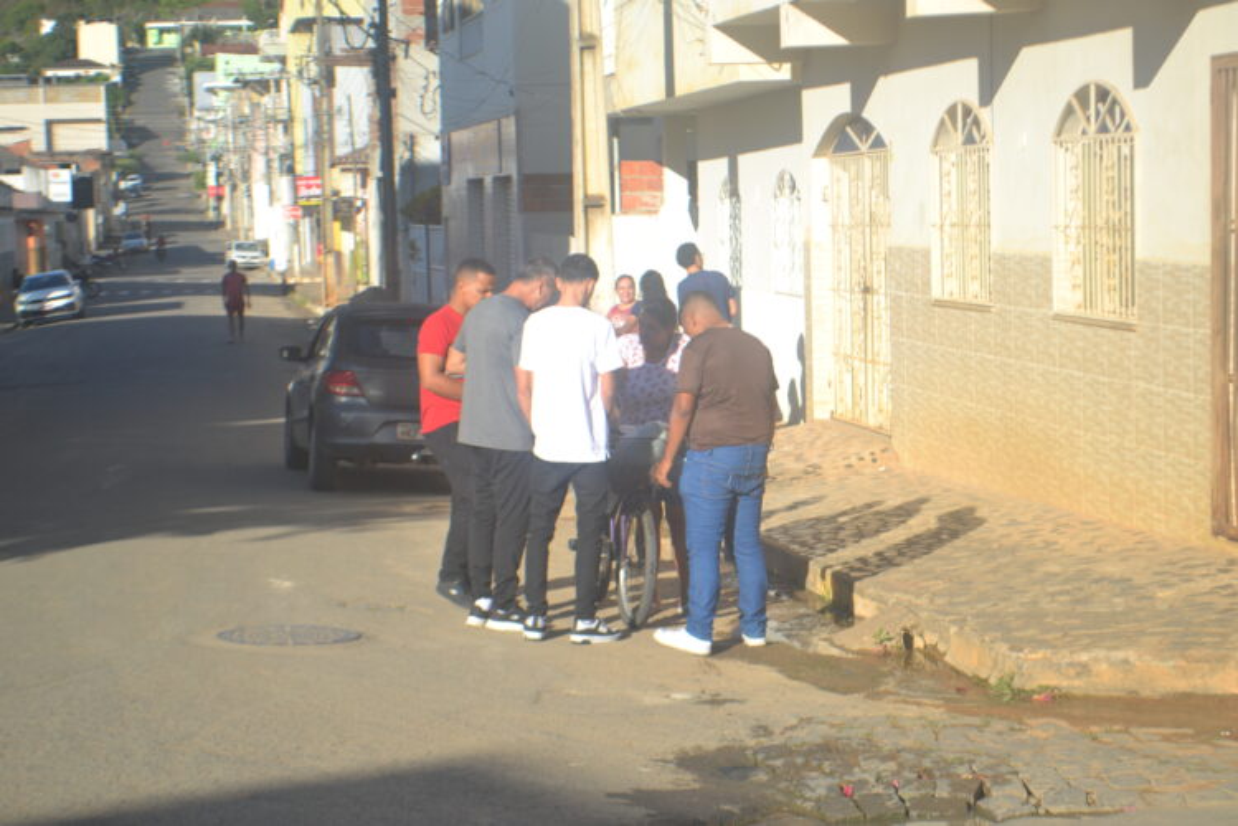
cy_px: 413
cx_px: 619
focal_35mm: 82
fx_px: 2837
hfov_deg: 24.6
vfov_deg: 16.6
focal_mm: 55
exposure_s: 1/250
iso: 100
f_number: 8
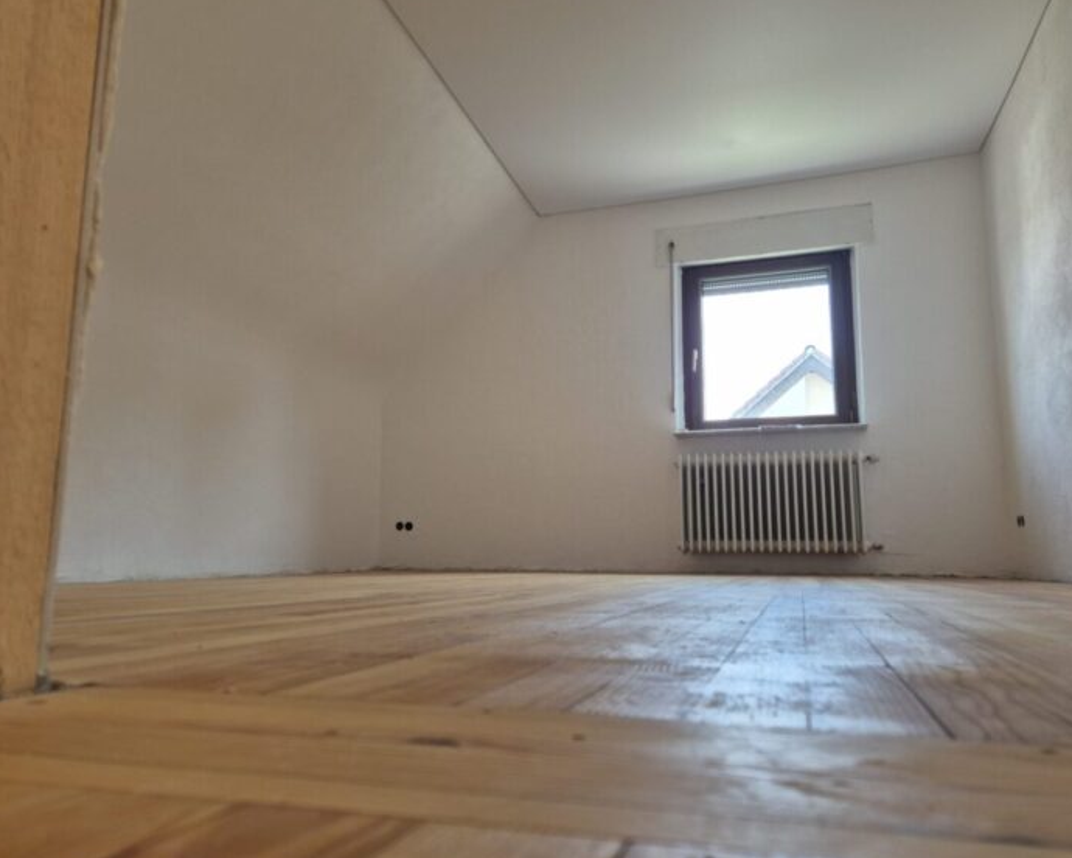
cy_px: 429
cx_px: 556
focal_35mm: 25
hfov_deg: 68.1
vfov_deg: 56.8
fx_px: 793
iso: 80
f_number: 1.8
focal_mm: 5.4
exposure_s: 1/180
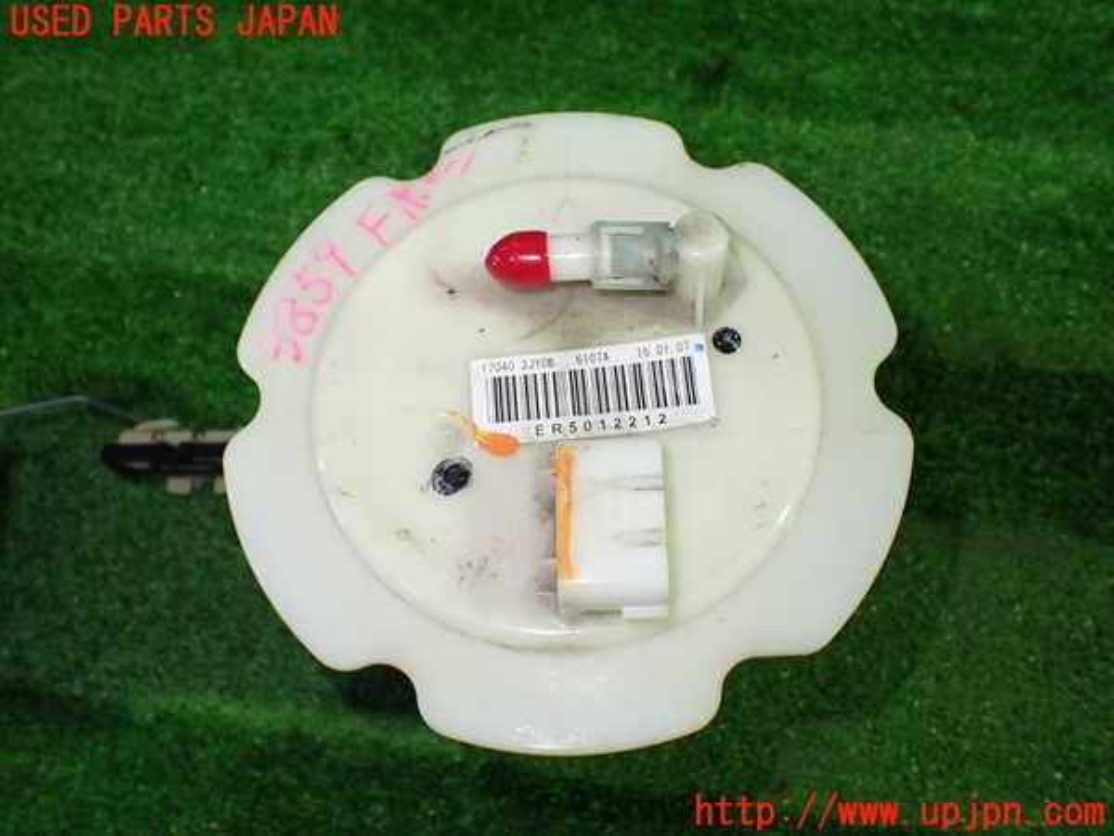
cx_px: 557
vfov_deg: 46.8
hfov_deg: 60.0
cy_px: 418
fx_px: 965
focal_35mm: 30
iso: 640
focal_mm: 5.4
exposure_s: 1/125
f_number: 2.3
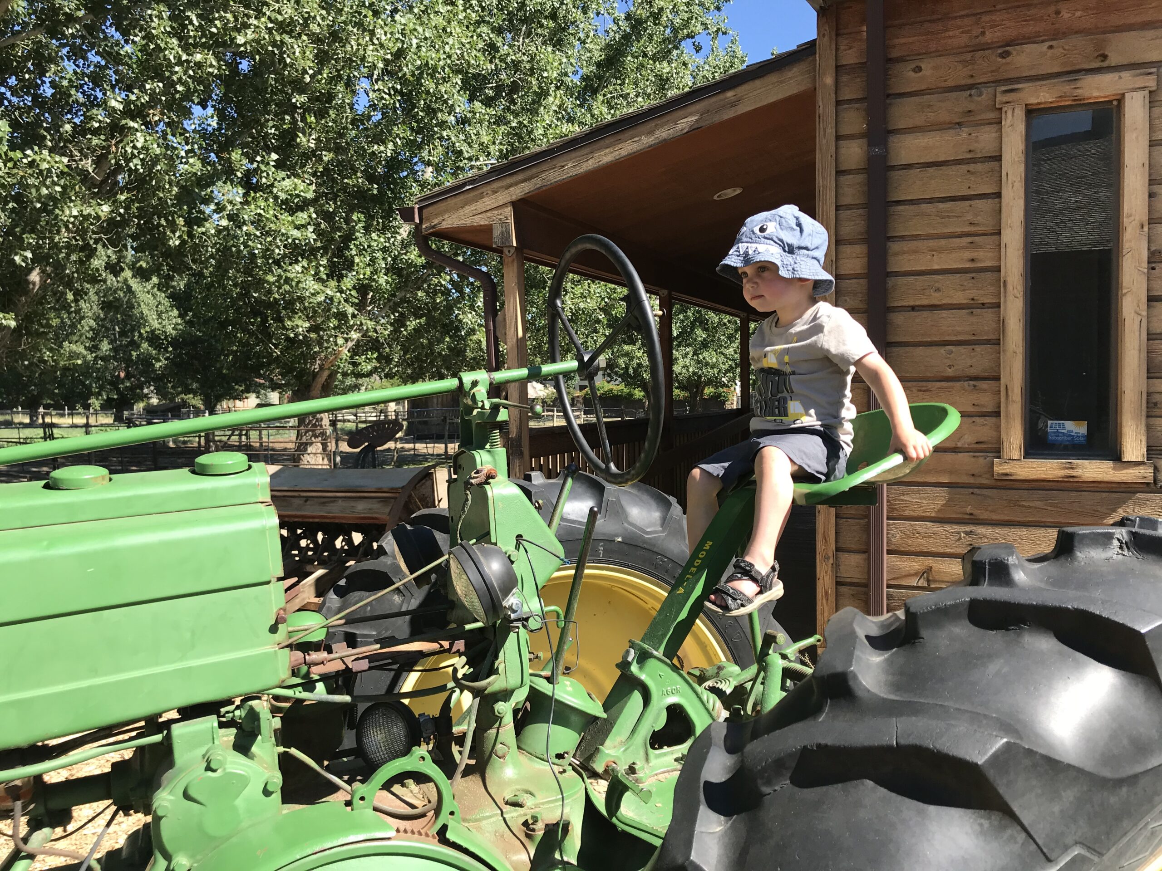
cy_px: 436
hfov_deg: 63.4
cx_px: 581
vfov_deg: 49.7
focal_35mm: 28
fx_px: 940
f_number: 1.8
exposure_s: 1/939
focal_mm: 3.99
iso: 20
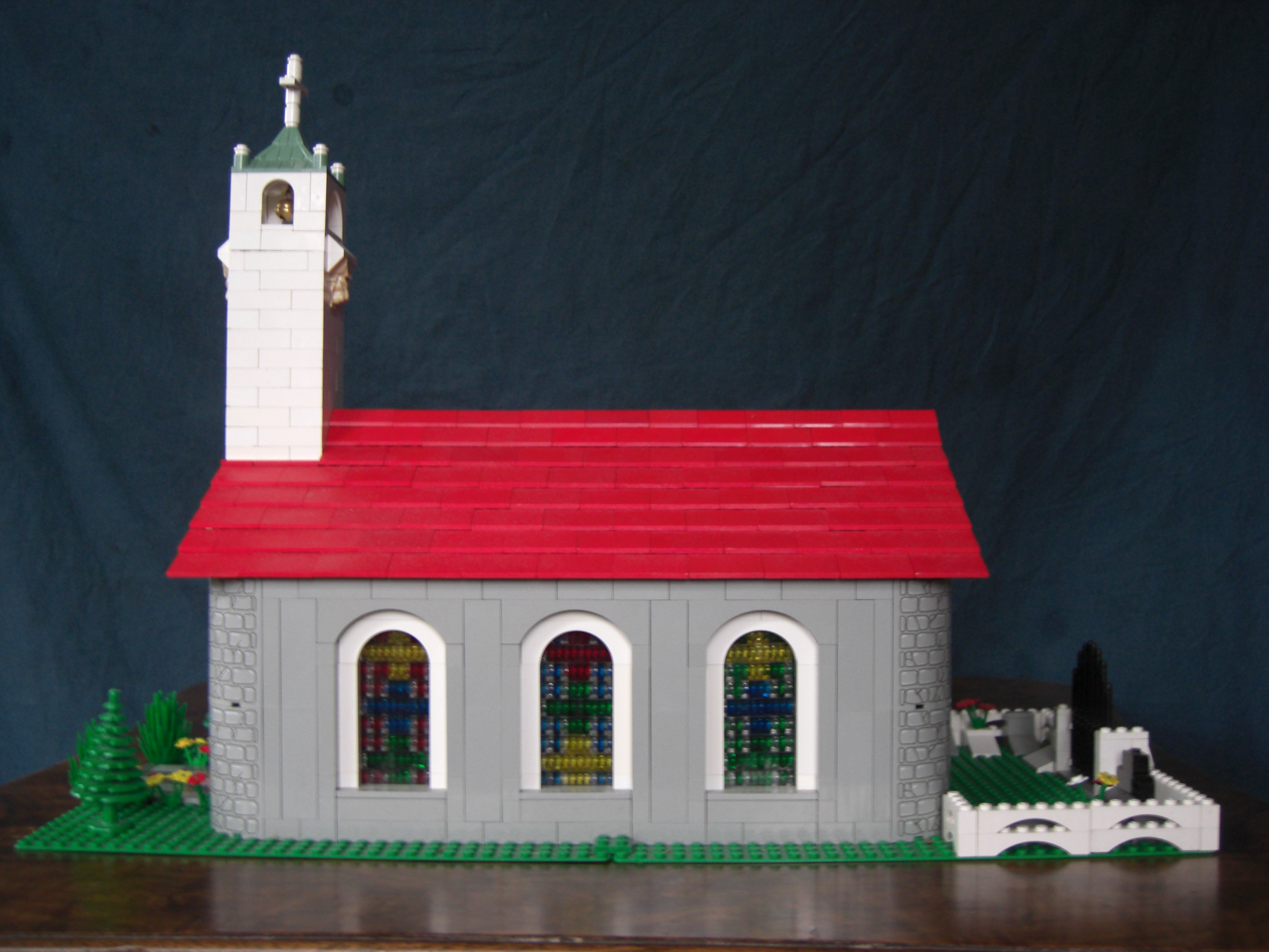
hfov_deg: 49.0
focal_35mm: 38
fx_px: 1393
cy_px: 476
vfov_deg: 37.7
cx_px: 634
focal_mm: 7.9
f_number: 2.8
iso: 200
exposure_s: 1/25
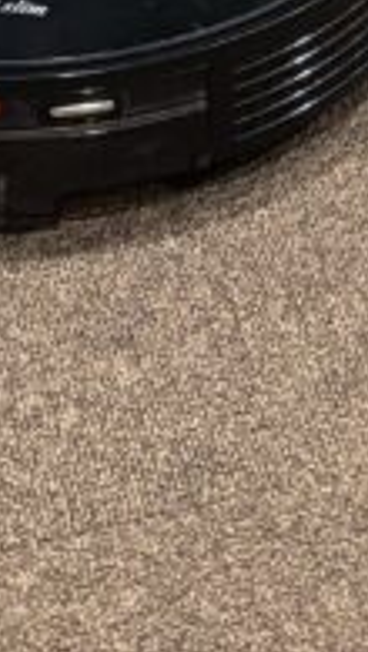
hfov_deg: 8.0
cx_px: 509
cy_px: -622
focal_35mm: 149
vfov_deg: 12.7
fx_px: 2579
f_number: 1.6
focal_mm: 5.96
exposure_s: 1/30
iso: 500
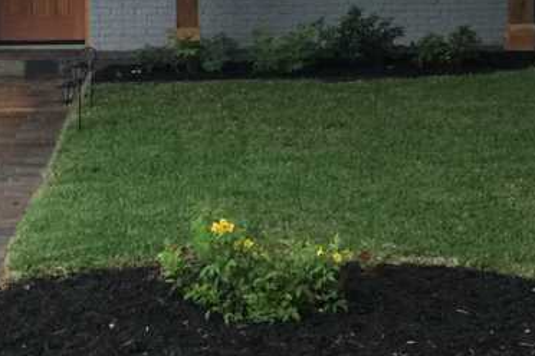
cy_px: 20
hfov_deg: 18.9
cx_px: 307
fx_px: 1605
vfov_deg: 12.6
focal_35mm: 108
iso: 80
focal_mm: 4.15
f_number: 2.2
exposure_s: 1/4
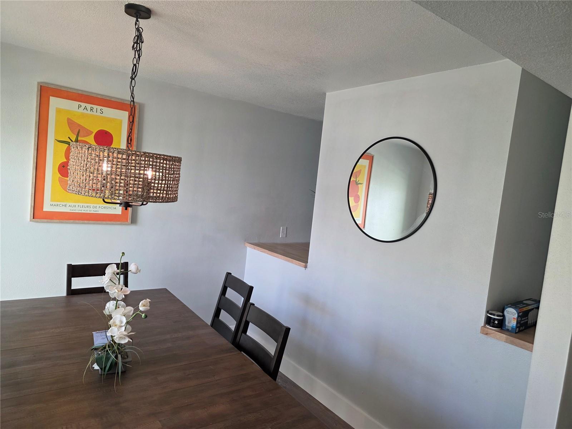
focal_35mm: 23
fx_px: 380
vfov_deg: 58.9
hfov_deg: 73.9
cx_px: 286
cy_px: 214
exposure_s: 1/120
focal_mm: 6.3
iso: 100
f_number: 1.7
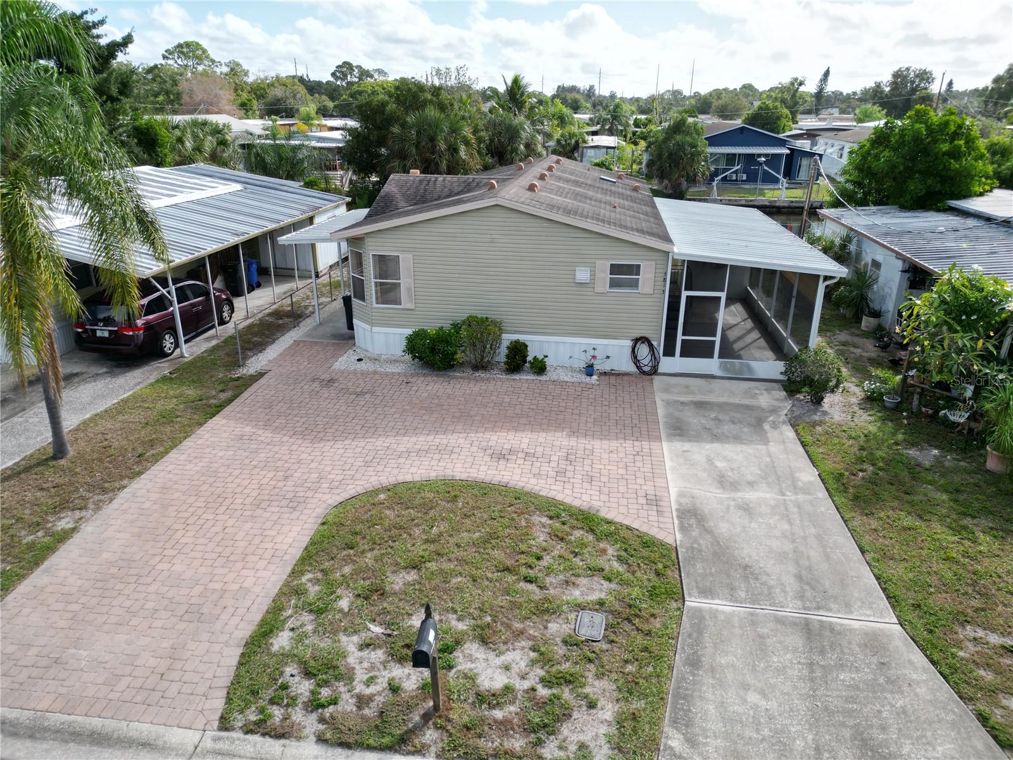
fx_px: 702
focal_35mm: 24
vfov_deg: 56.8
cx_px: 506
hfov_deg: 71.6
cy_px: 380
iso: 200
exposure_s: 1/3200
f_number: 1.7
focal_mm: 6.72
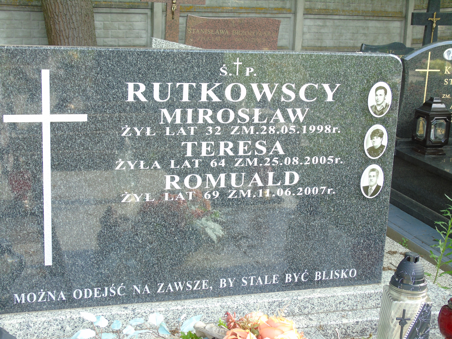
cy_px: 170
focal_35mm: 54
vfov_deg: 27.0
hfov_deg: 35.5
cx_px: 226
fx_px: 705
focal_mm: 9.6
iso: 80
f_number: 4.3
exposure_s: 1/50
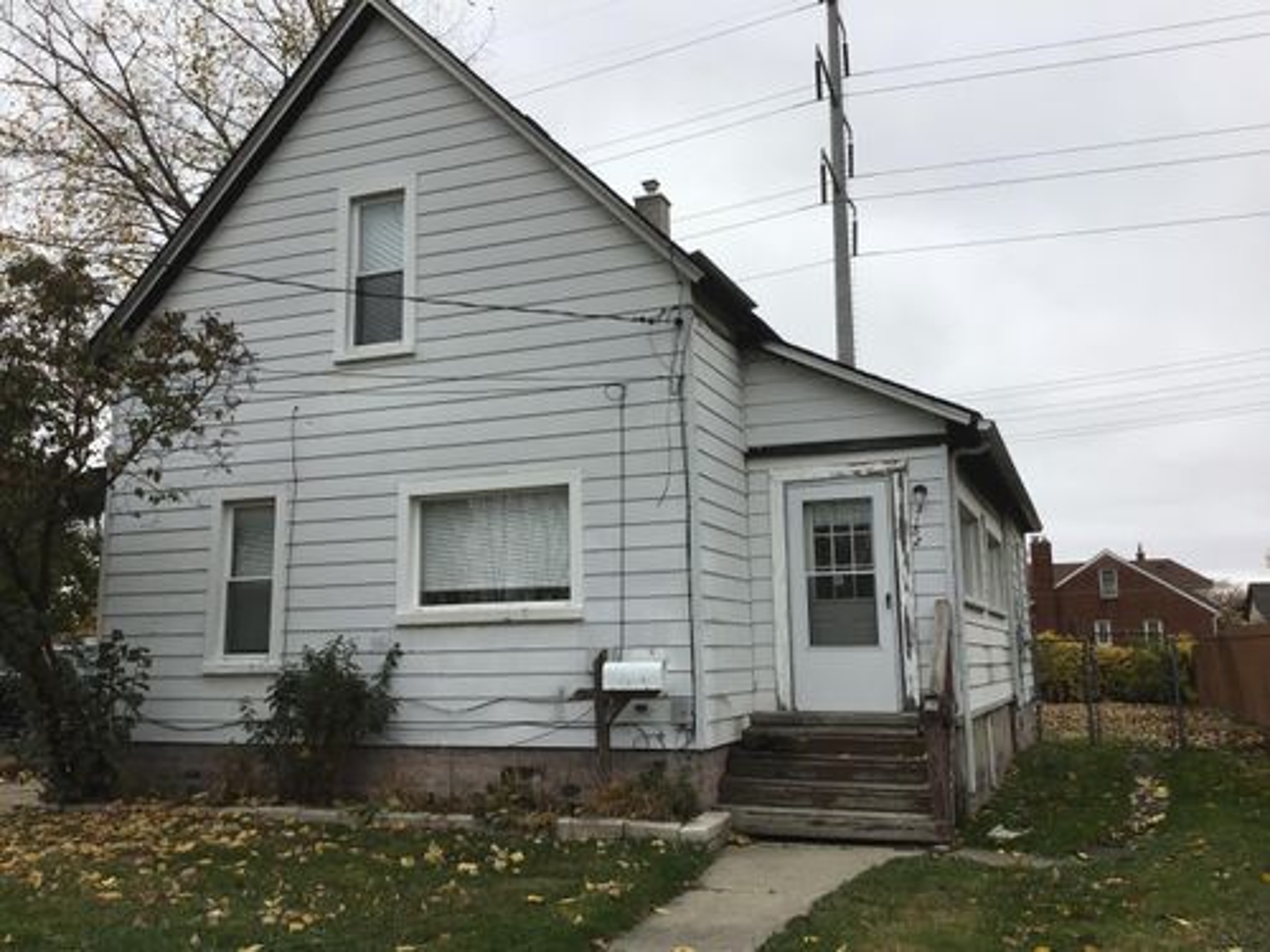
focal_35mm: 31
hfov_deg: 58.4
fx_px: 1137
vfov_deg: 45.4
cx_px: 635
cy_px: 476
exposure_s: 1/307
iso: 25
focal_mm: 3.3
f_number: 2.4
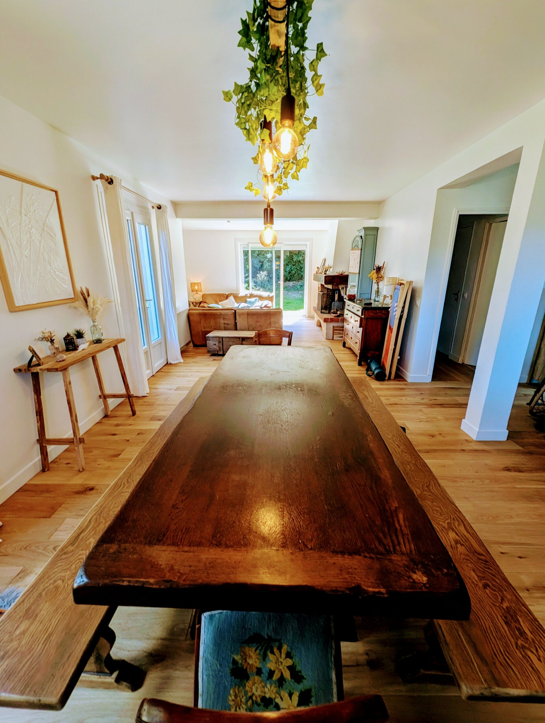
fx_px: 272
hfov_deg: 90.1
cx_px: 272
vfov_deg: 106.1
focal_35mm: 13
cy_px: 362
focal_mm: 1.95
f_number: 2.2
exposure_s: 1/124
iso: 52
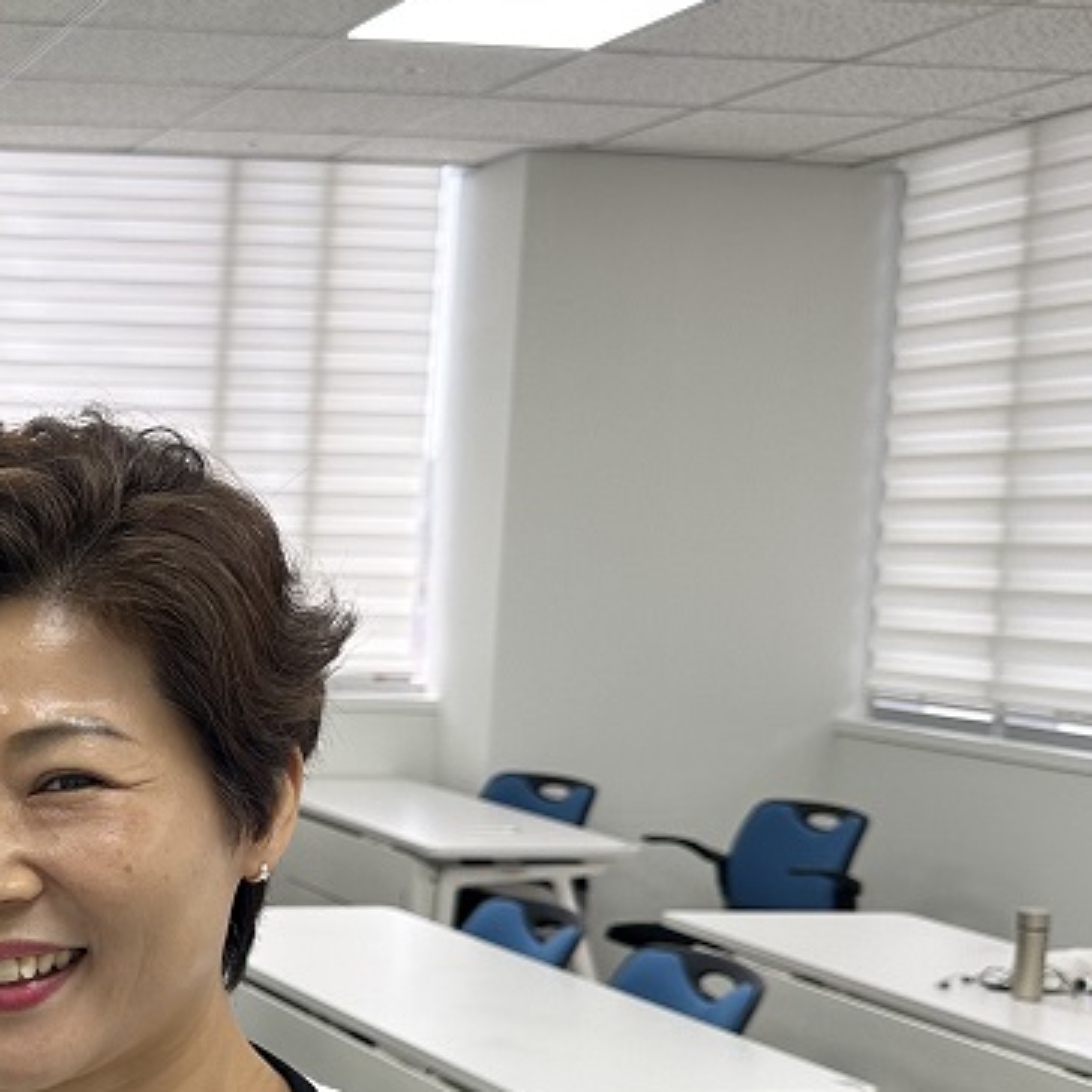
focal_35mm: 63
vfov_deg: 27.1
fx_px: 2248
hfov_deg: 24.0
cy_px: 741
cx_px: -327
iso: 80
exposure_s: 1/120
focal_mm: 6.86
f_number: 1.78
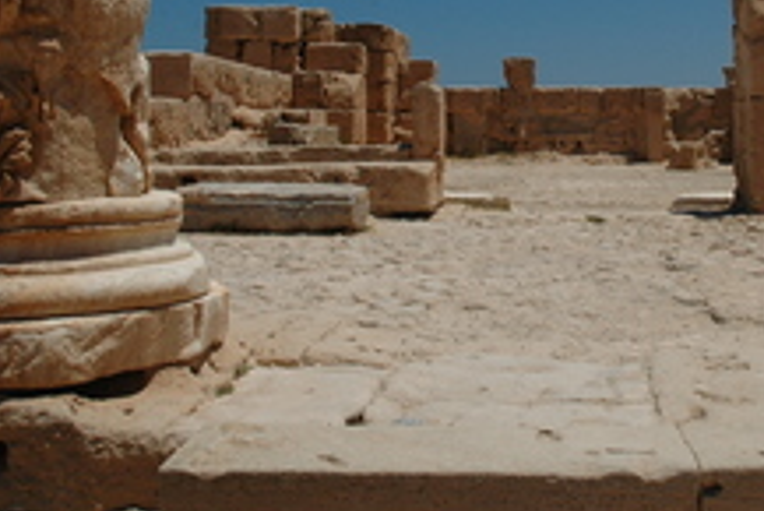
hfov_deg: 38.4
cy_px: 74
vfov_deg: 26.3
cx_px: 586
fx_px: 1062
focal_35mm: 50
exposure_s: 1/640
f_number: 13
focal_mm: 18
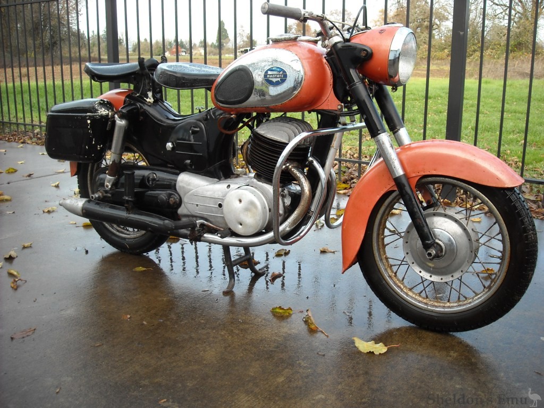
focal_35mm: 35
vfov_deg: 40.7
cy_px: 204
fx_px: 550
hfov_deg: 52.6
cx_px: 272
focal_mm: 5.7
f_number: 2.8
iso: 64
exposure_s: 1/154
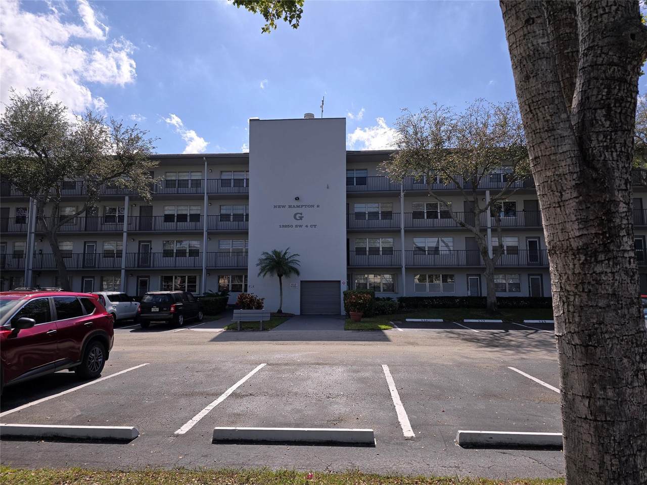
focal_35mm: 23
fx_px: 430
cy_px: 242
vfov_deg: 58.9
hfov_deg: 73.9
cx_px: 324
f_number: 1.7
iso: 12
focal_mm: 6.3
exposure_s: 1/1061
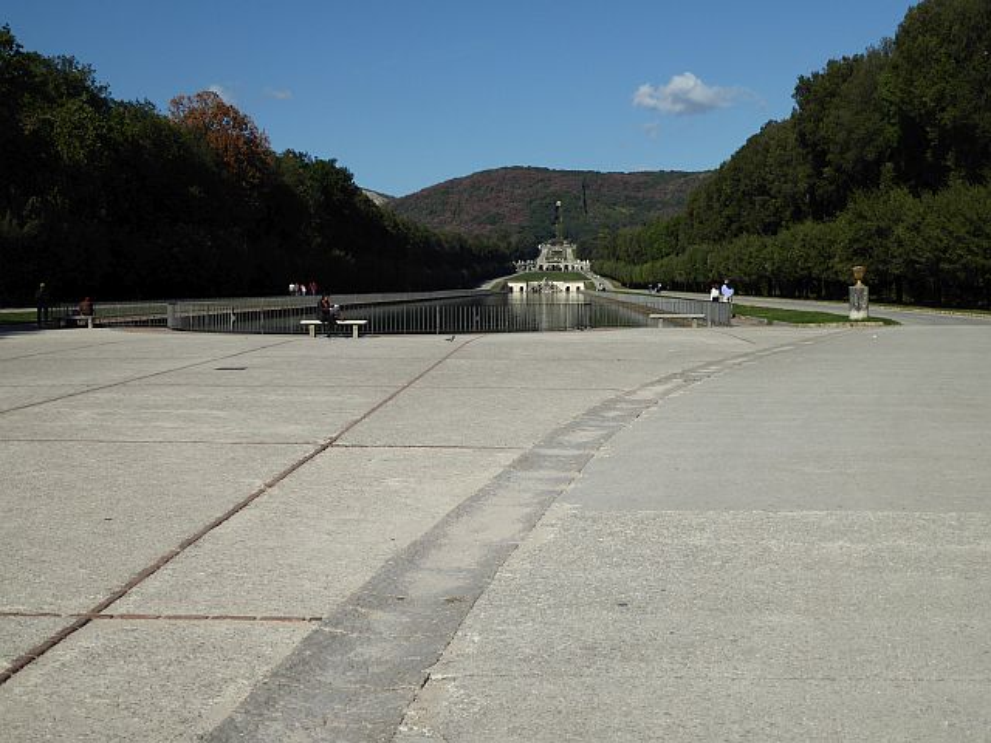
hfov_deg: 41.2
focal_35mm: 46
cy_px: 372
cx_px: 496
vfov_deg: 31.5
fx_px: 1317
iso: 100
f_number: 3.9
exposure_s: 1/1600
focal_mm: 7.8
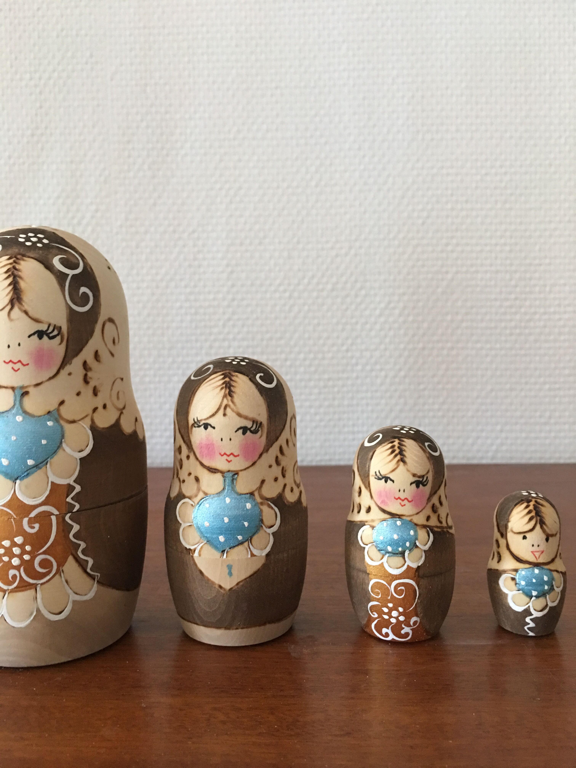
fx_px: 643
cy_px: 384
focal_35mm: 29
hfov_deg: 48.2
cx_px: 288
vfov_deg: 61.7
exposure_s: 1/8
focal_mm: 4.15
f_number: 2.2
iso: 100
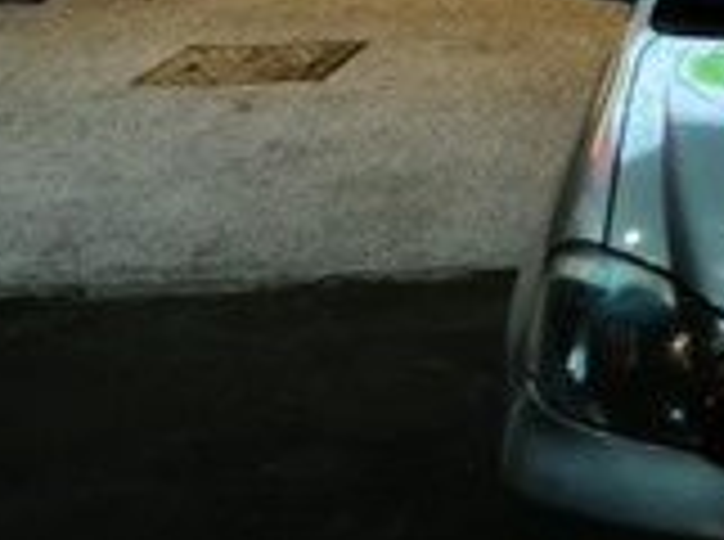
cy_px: -662
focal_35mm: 121
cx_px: 1187
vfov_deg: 10.8
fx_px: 2525
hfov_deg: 14.8
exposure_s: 1/40
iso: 160
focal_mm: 4.5
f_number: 2.2
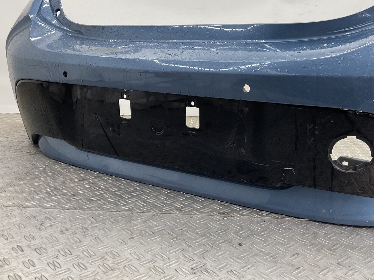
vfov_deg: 38.6
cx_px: 209
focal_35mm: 37
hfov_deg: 50.0
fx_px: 400
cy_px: 117
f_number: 1.8
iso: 40
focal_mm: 3
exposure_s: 1/120
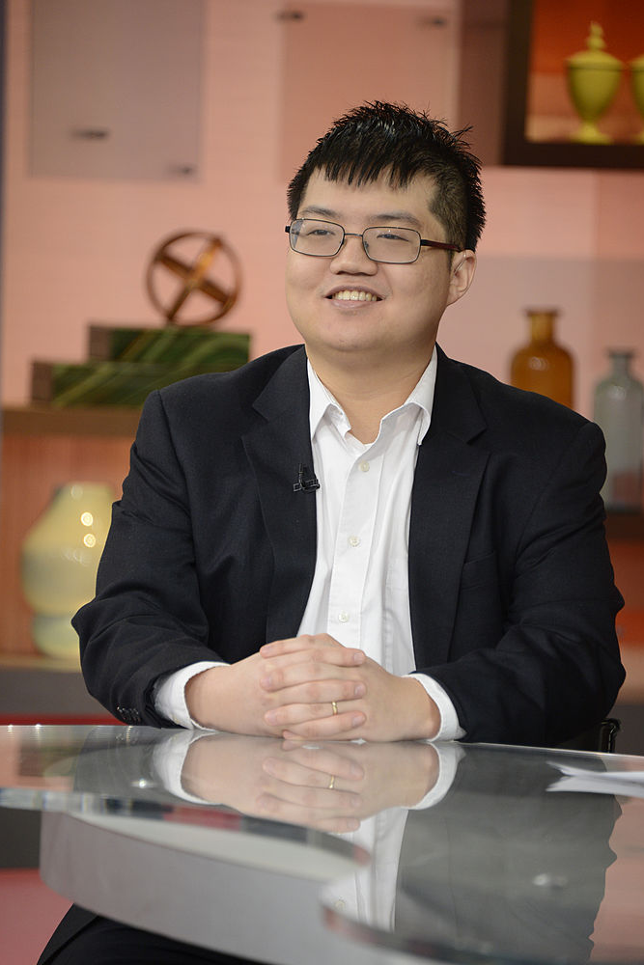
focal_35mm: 307
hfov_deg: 4.5
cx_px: 321
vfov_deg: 6.7
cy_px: 486
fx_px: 8234
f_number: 5.6
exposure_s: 1/160
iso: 1600
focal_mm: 300
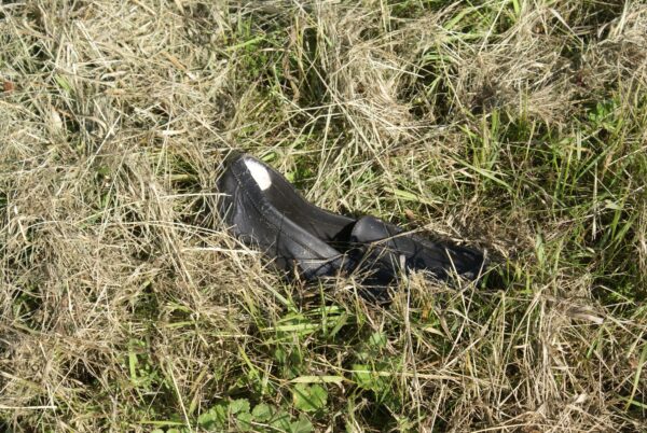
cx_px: 324
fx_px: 1890
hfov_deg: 19.4
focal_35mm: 105
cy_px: 216
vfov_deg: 13.1
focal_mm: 70
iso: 100
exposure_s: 1/160
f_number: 8
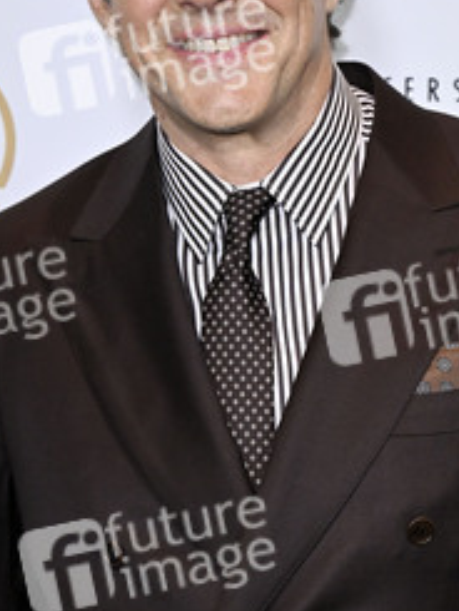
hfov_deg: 6.4
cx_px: 220
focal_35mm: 232
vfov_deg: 8.5
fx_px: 4098
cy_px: 182
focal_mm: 99
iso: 2000
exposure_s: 1/320
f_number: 5.6
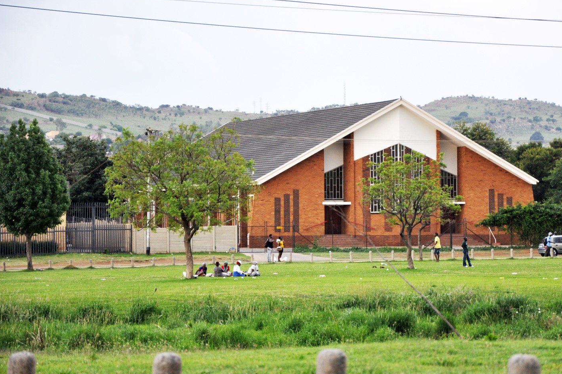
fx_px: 2832
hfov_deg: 11.3
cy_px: 199
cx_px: 322
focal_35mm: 182
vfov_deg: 7.5
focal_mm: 105
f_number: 6.3
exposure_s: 1/400
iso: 640
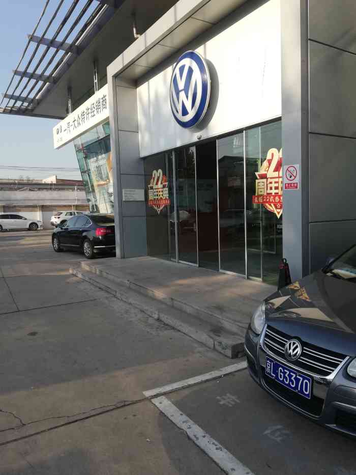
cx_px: 178
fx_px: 370
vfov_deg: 65.3
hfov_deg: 51.4
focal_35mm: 27
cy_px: 238
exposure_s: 1/588
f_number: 2.2
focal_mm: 3.81
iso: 50
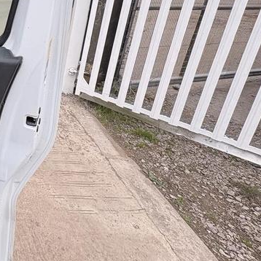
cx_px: -39
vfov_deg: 48.6
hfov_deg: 40.3
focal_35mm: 31
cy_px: 42
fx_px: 264
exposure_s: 1/117
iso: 40
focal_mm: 2.22
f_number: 2.2
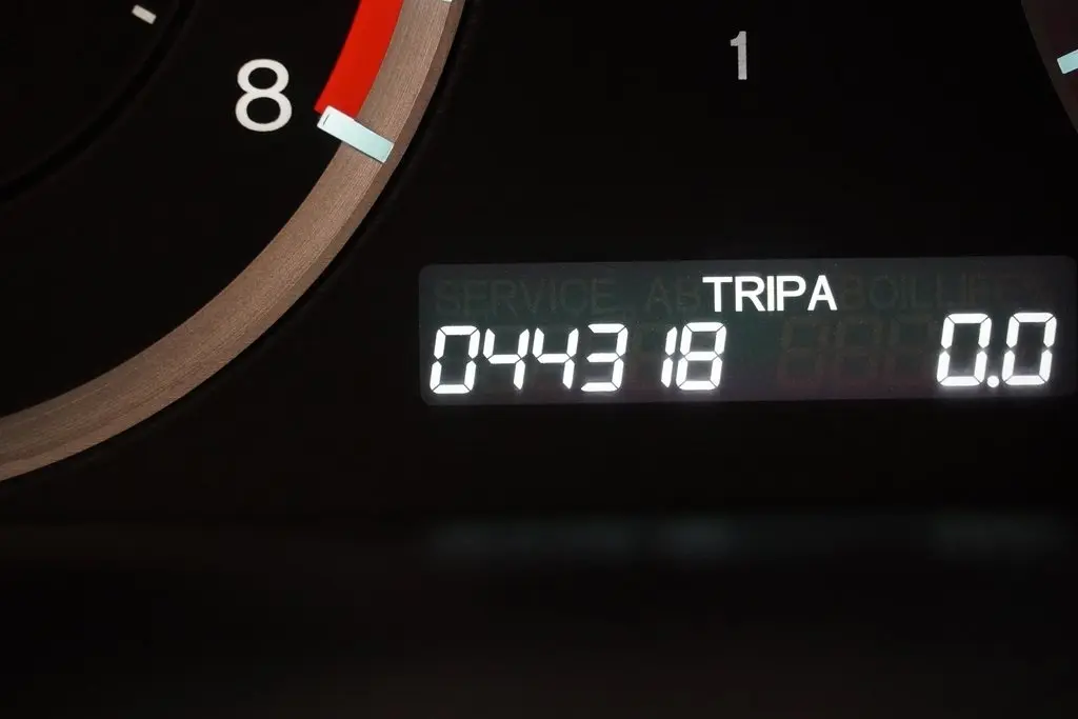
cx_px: 539
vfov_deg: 6.8
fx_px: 6064
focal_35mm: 202
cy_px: 360
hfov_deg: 10.2
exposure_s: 1/100
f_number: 5.6
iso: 6400
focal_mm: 135
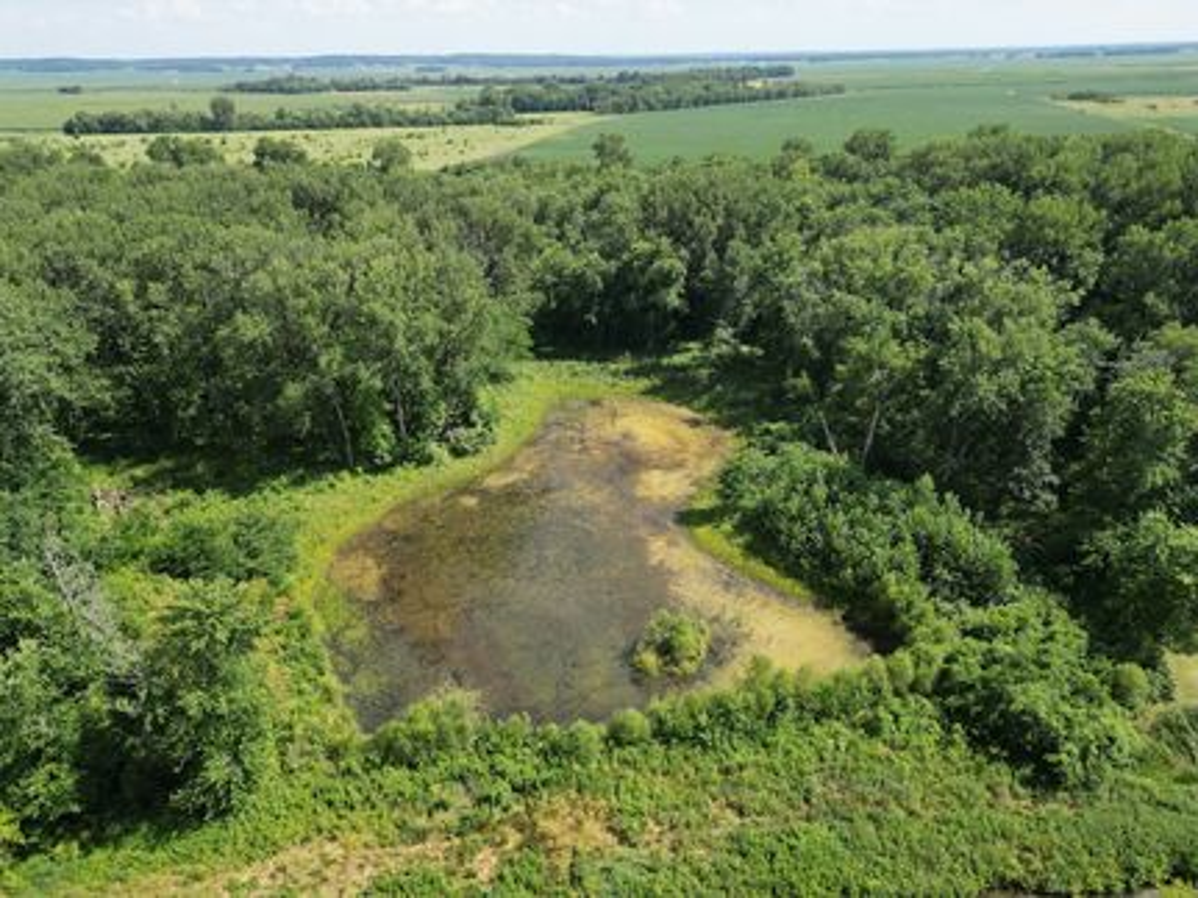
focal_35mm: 24
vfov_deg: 56.8
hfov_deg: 71.6
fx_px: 830
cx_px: 599
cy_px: 449
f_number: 1.7
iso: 140
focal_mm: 6.72
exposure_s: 1/2000
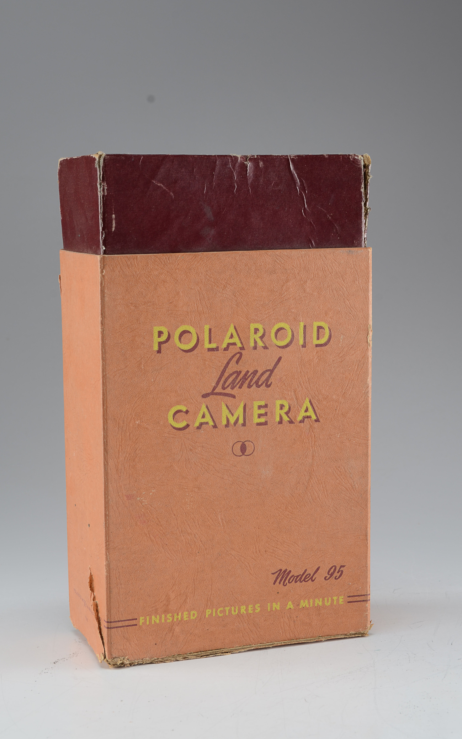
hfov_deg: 18.1
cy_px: 365
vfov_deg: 28.6
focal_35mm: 72
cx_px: 212
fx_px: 1451
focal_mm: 46
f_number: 11
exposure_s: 1/80
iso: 100
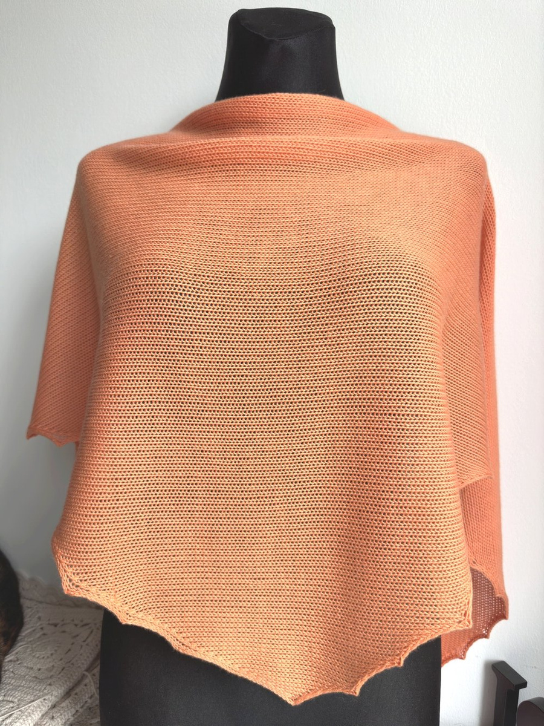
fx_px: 503
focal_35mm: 24
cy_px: 363
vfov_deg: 71.6
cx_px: 272
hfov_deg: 56.8
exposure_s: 1/60
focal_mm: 6.86
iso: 160
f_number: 1.78
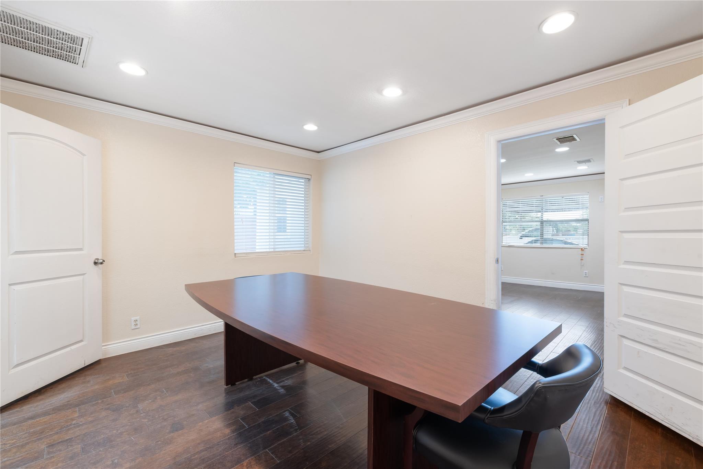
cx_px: 352
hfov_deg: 100.4
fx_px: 293
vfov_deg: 77.3
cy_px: 234
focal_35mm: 15
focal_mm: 15
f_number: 8
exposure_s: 1/2
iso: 400
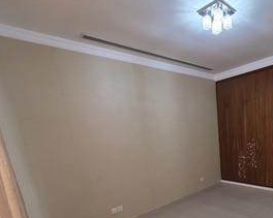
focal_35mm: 22
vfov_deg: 59.3
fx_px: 178
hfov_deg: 69.2
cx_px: 210
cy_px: 167
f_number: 1.9
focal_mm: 2.2
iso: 320
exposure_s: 1/50
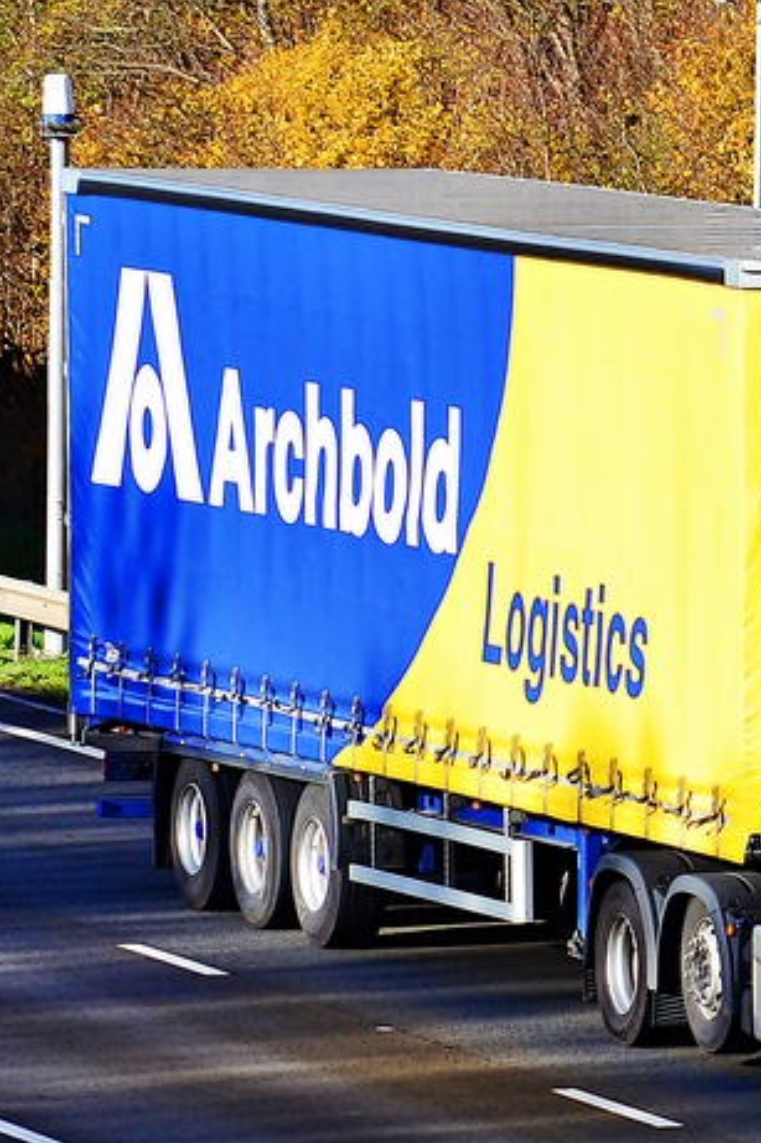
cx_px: 716
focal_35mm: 364
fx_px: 11550
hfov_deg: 3.8
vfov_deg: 5.7
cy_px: 570
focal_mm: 140
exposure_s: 1/1000
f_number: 7.1
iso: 500
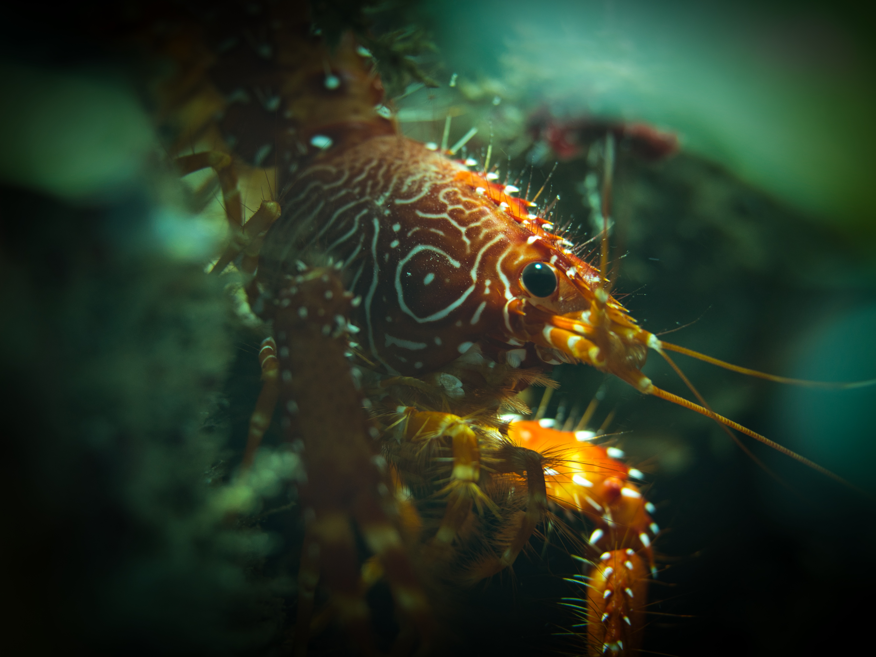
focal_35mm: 120
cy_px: 328
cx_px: 438
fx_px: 3037
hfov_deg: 16.4
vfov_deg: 12.3
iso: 250
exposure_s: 1/40
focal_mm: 60
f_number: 2.8
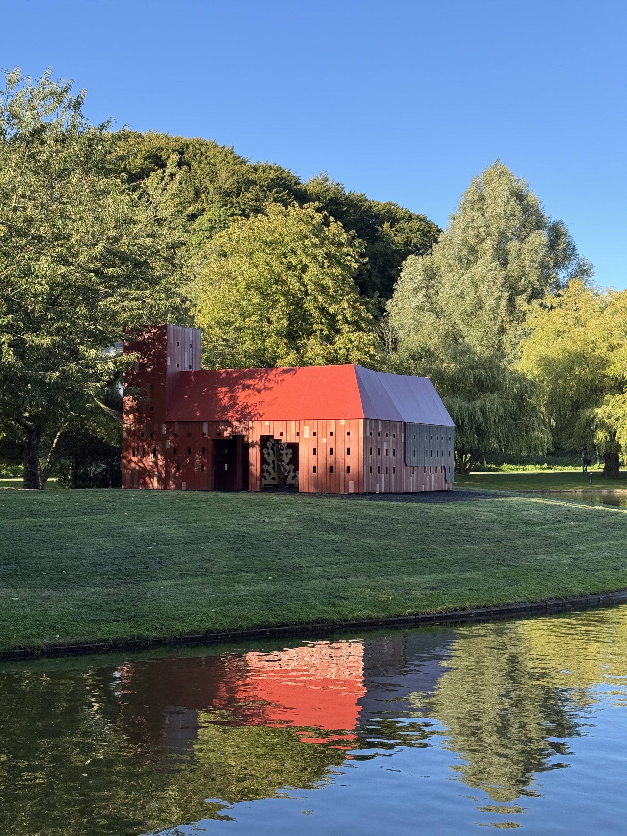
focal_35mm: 48
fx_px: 1159
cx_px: 314
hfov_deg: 30.3
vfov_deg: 39.7
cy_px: 418
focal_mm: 6.76
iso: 64
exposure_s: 1/1238
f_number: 1.78
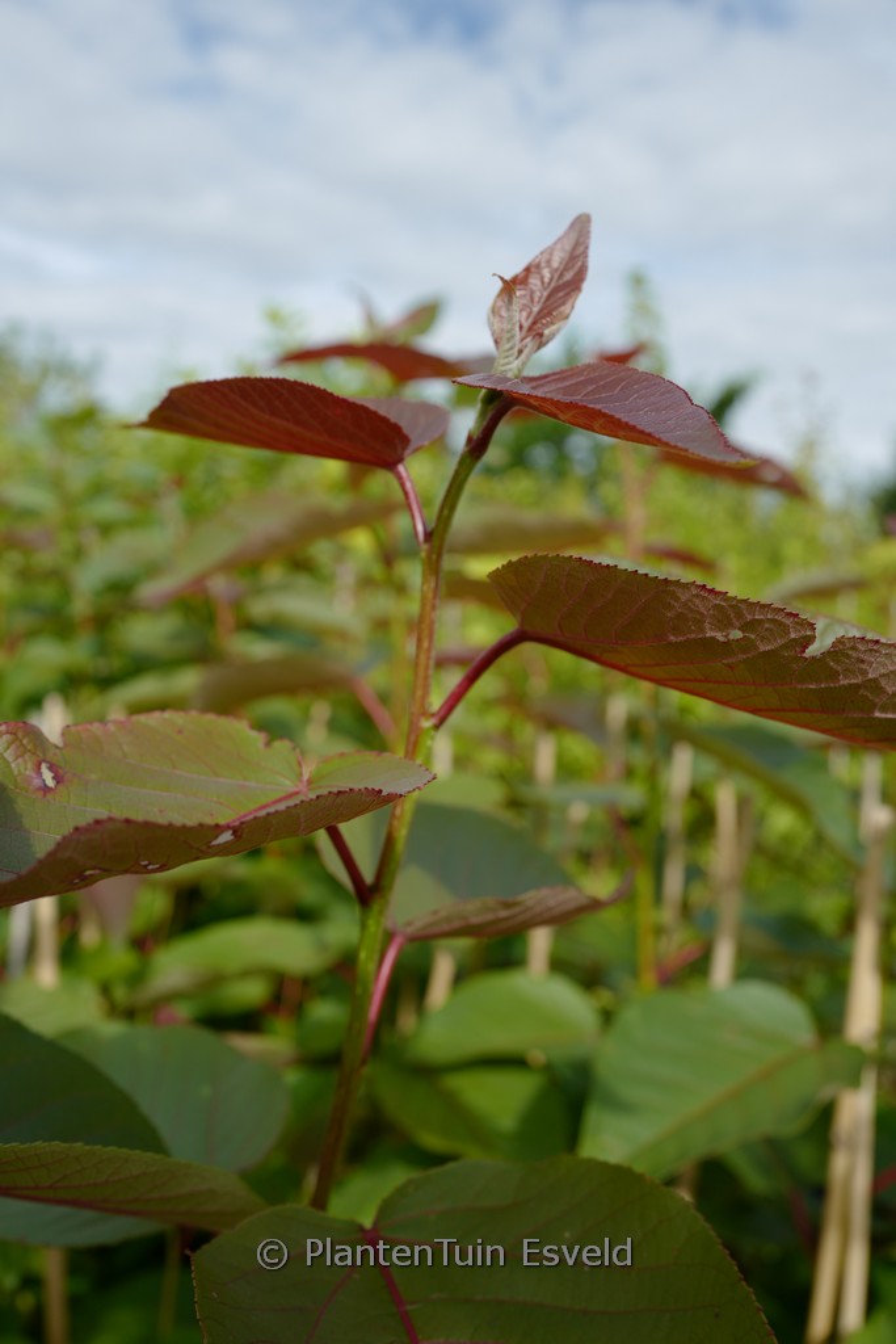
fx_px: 1045
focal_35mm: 28
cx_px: 448
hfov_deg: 46.4
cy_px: 672
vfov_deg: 65.5
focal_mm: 28
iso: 100
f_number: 5.6
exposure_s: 1/400
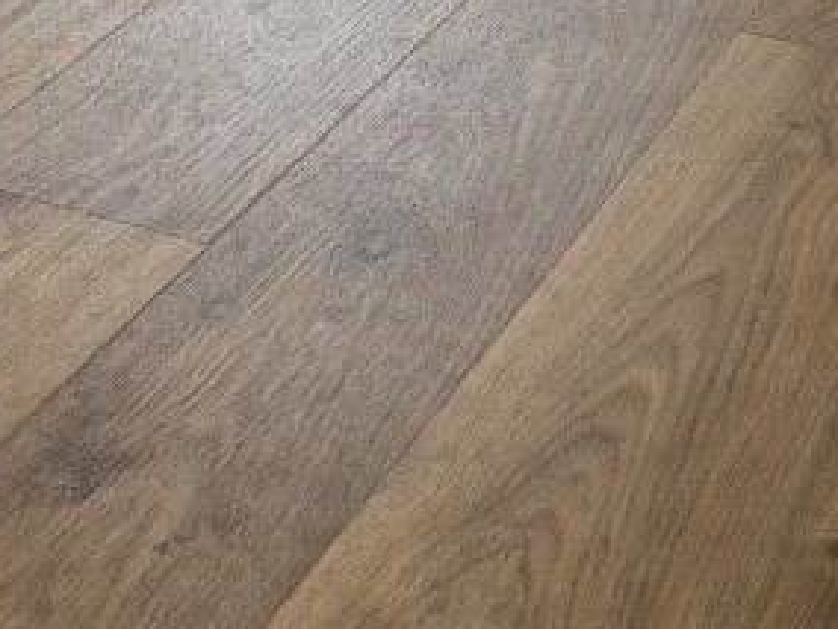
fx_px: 2663
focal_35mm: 110
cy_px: -121
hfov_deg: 17.7
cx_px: 696
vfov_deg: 13.1
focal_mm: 5.7
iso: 80
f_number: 1.5
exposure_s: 1/100
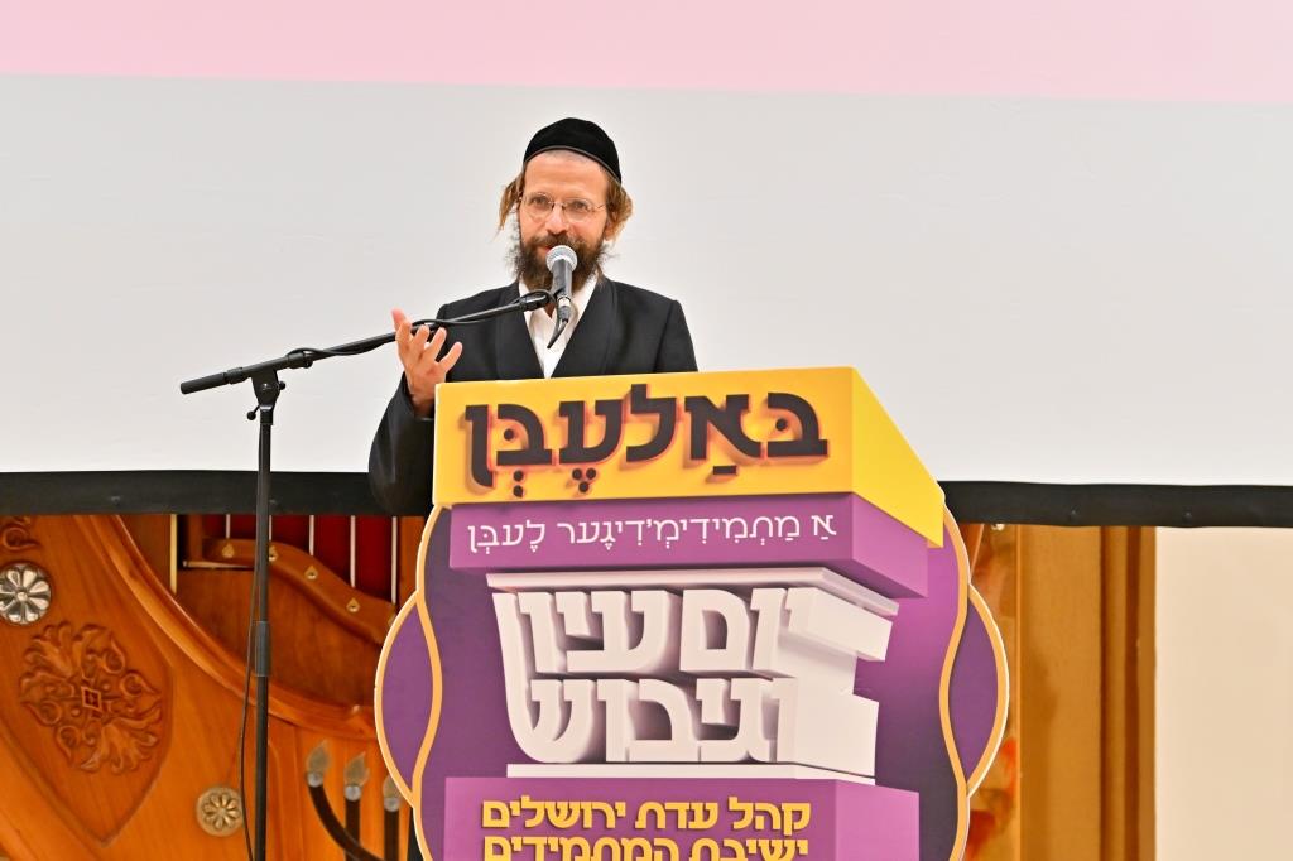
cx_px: 646
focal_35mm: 187
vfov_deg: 7.3
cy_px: 430
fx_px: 6714
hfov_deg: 11.0
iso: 640
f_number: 2.8
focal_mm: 125
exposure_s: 1/160
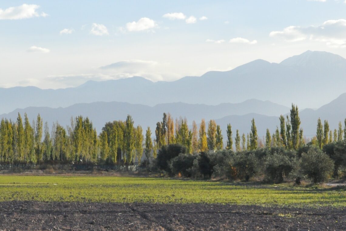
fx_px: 793
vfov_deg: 16.6
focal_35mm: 82
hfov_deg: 24.6
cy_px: 116
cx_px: 173
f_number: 13
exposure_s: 1/640
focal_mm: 55
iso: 1000
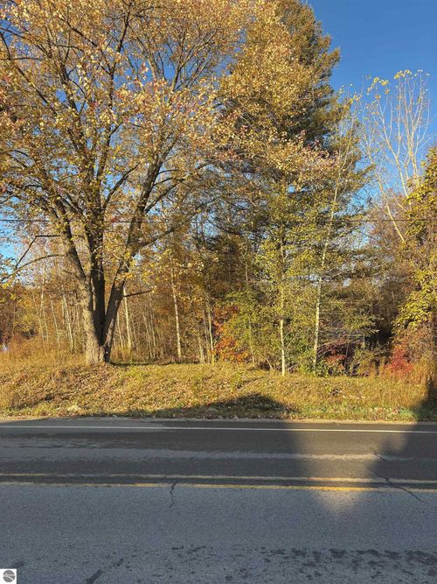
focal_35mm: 26
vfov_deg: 67.3
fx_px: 438
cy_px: 292
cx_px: 218
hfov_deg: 53.0
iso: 50
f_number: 1.6
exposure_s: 1/435
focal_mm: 5.96
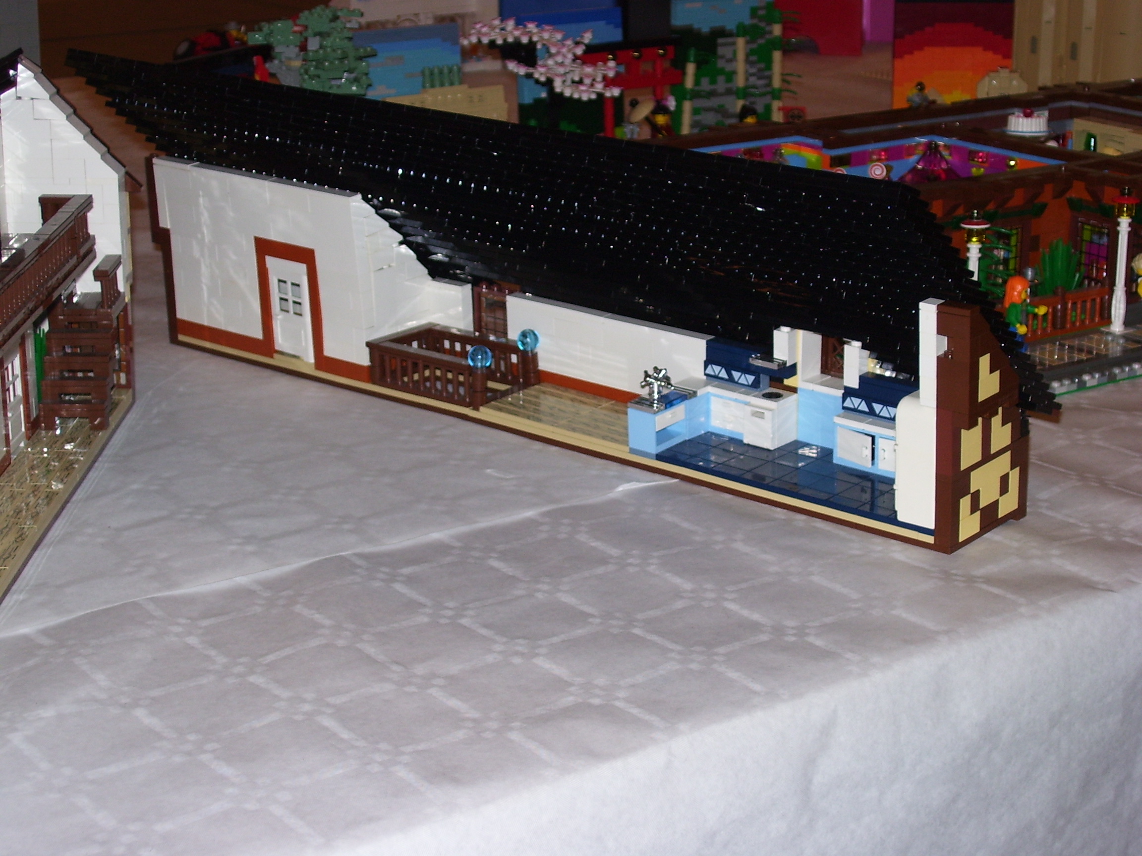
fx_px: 2309
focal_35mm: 70
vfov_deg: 21.0
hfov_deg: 27.8
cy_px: 428
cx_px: 571
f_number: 4
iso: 80
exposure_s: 1/90
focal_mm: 11.6
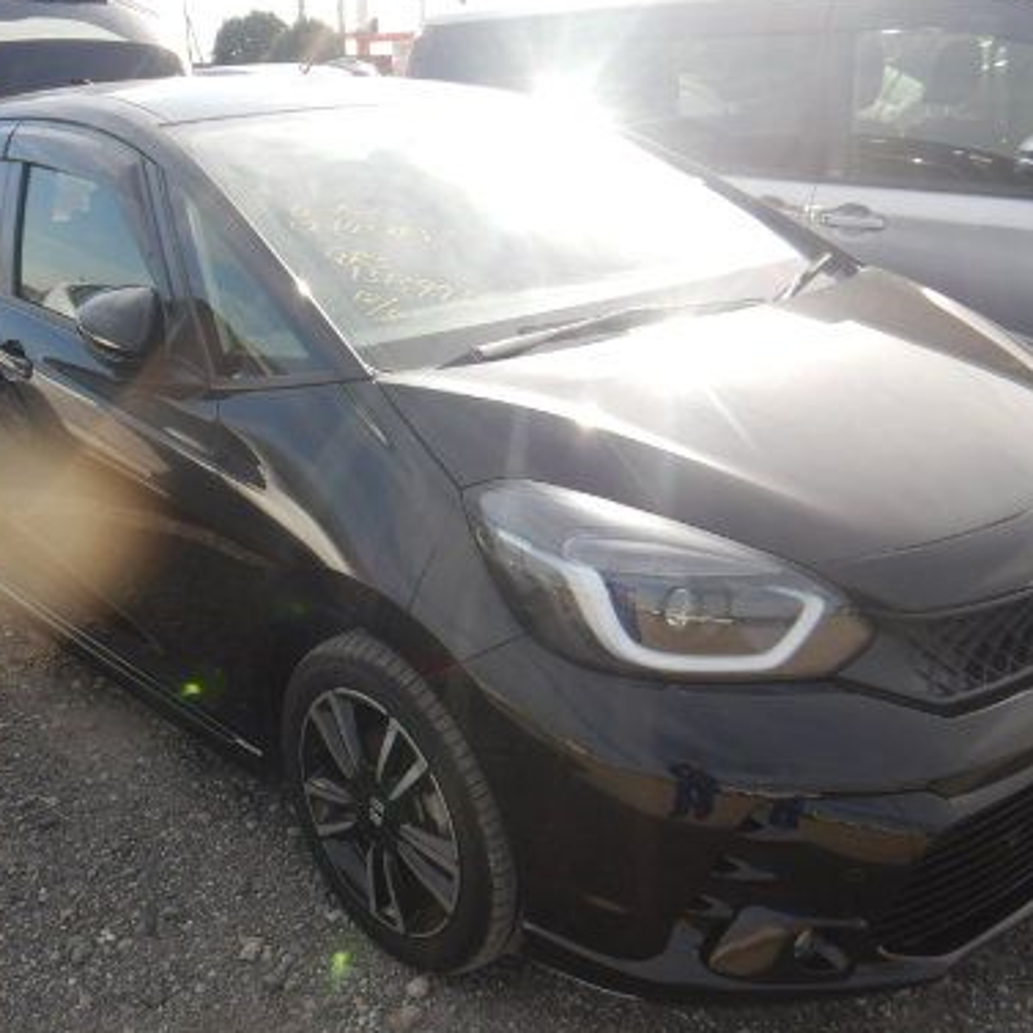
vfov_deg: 46.0
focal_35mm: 36
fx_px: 1215
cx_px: 444
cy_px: 515
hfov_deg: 45.9
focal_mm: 4.3
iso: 125
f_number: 2.8
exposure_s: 1/1000
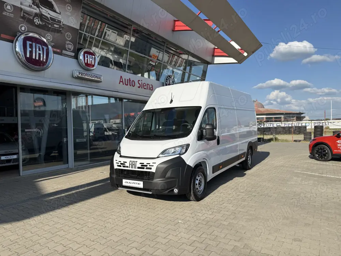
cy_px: 128
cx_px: 170
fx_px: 236
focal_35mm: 24
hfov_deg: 71.6
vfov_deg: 56.8
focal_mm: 6.76
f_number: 1.78
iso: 80
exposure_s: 1/4975
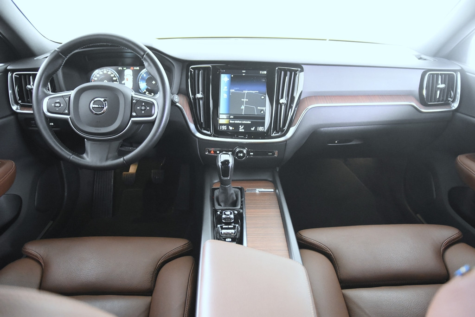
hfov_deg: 70.4
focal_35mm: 26
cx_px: 238
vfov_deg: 50.4
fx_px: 336
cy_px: 158
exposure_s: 1/25
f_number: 2.8
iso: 6400
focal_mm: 17
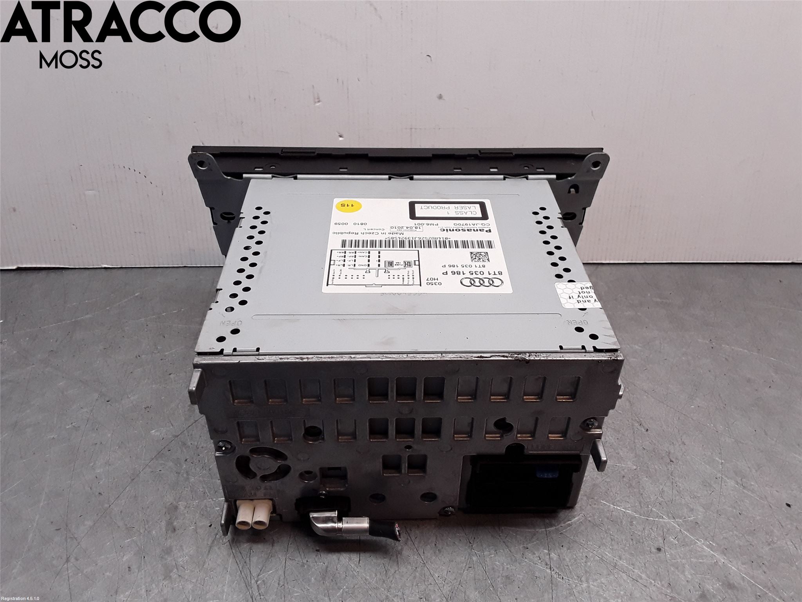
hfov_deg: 63.4
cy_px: 301
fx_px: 649
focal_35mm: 28
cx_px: 401
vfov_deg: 49.7
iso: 100
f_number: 1.9
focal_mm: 2.91
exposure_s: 1/220
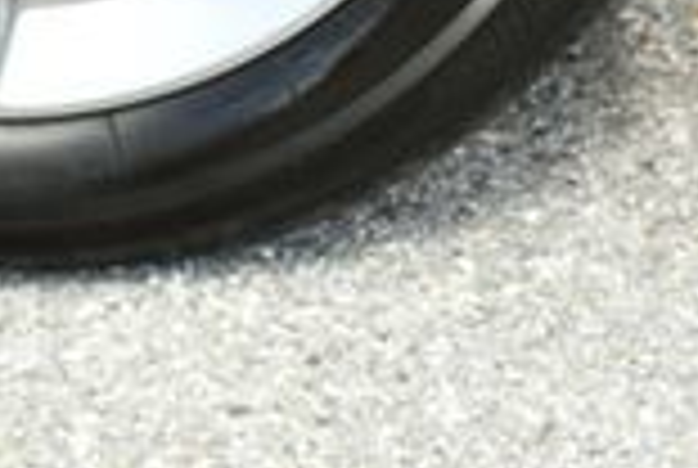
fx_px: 5128
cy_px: -472
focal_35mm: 264
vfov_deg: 5.1
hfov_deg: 7.7
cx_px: -81
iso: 200
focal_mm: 32
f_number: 6.3
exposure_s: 1/250
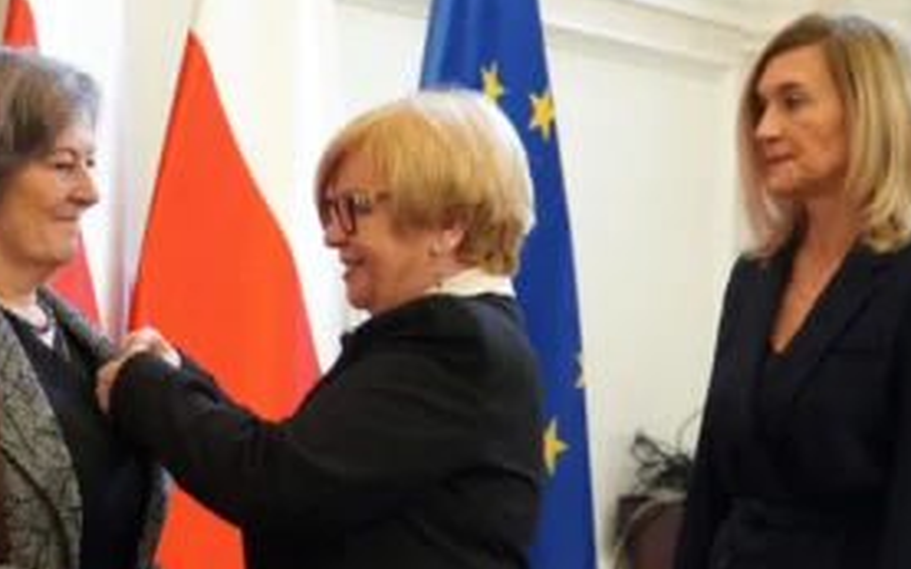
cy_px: 460
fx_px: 2652
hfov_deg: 19.5
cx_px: 375
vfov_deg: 12.2
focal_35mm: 107
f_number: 4
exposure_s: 1/160
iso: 4000
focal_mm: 43
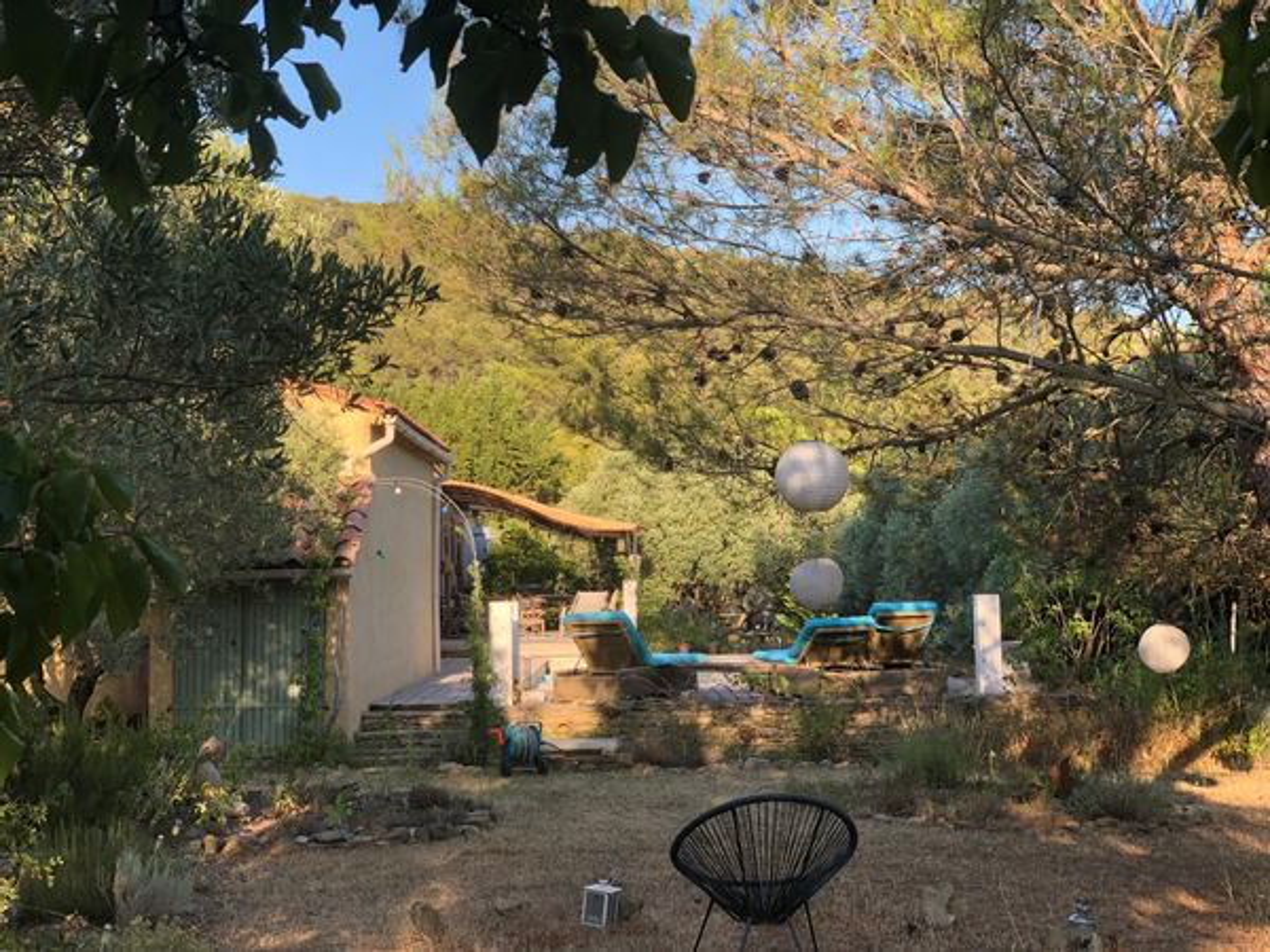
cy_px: 476
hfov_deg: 36.8
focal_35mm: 52
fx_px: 1908
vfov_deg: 28.0
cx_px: 635
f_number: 2.4
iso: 16
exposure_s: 1/168
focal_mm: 6
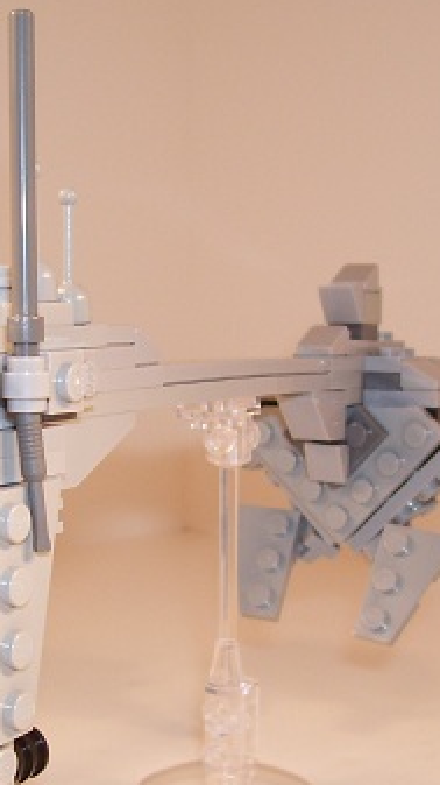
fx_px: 1372
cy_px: 436
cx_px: 121
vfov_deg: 31.9
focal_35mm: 66
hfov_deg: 18.1
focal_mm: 5.6
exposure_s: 1/250
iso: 80
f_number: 2.7
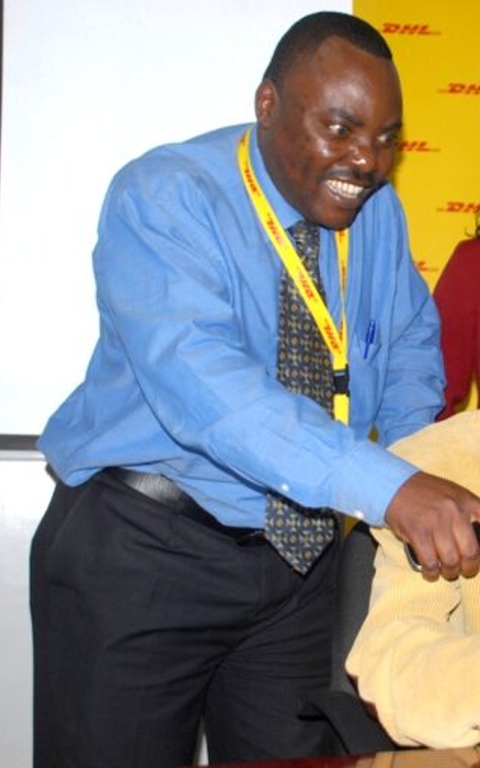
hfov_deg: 20.6
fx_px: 1256
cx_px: 533
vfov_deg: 34.0
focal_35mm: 60
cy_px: 383
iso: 400
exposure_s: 1/160
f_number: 3.8
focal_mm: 26
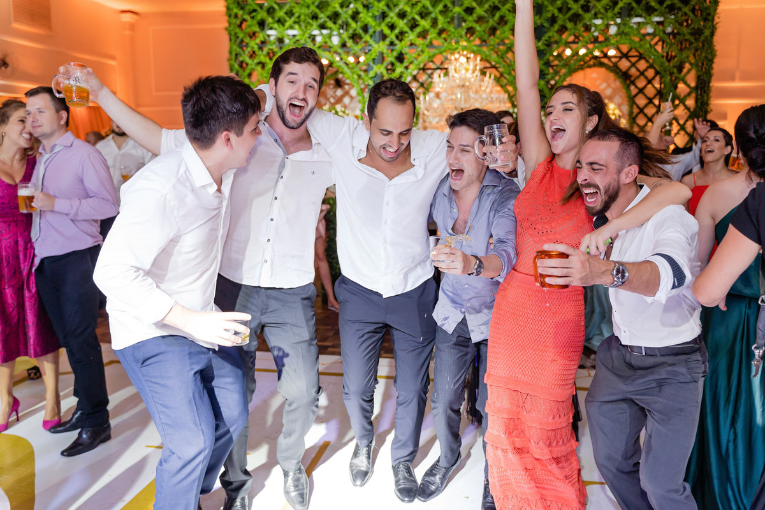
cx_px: 382
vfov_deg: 42.3
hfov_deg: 60.3
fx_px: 659
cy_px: 255
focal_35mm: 31
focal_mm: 31
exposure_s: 1/250
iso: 2500
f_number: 3.5
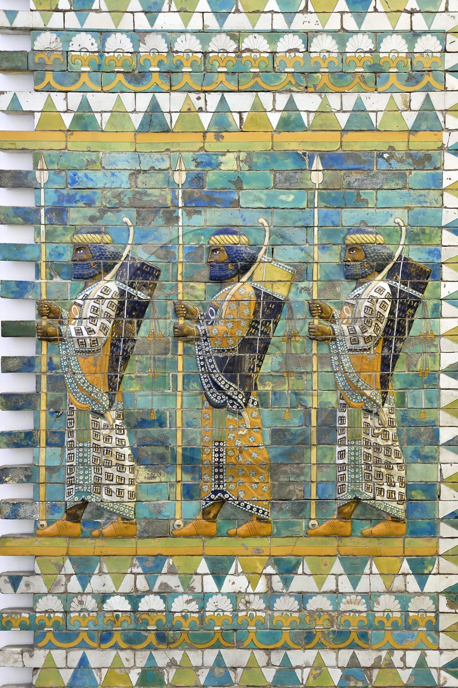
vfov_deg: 44.5
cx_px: 229
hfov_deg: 30.5
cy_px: 344
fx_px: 841
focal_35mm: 44
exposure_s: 1/60
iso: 3200
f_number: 6.3
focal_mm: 44
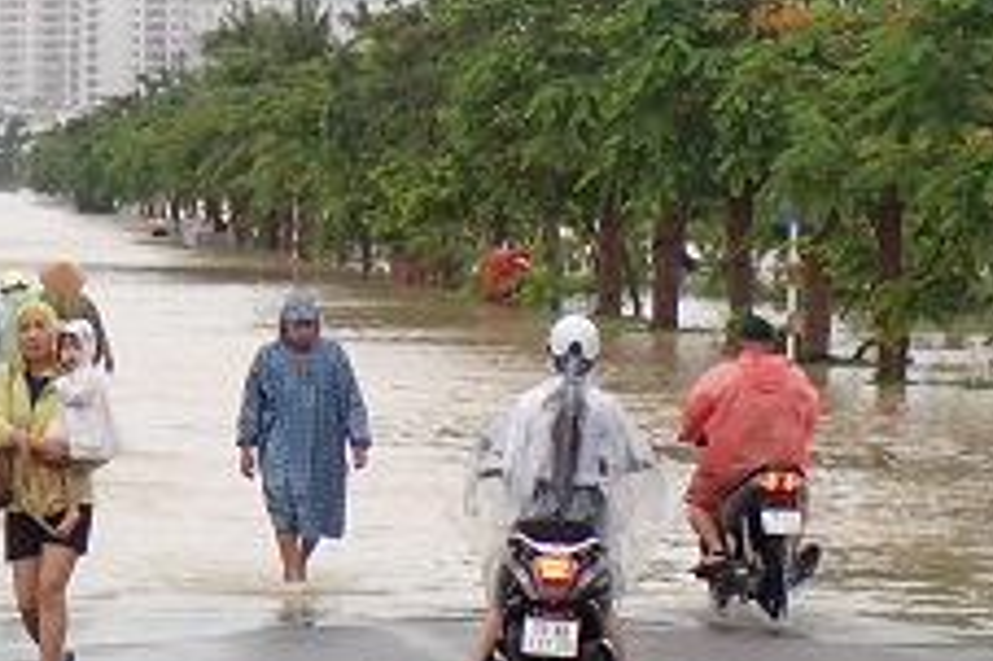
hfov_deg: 7.5
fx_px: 7580
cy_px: 381
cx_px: 376
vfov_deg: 5.0
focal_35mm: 275
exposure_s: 1/100
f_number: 4.9
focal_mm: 18
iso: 200
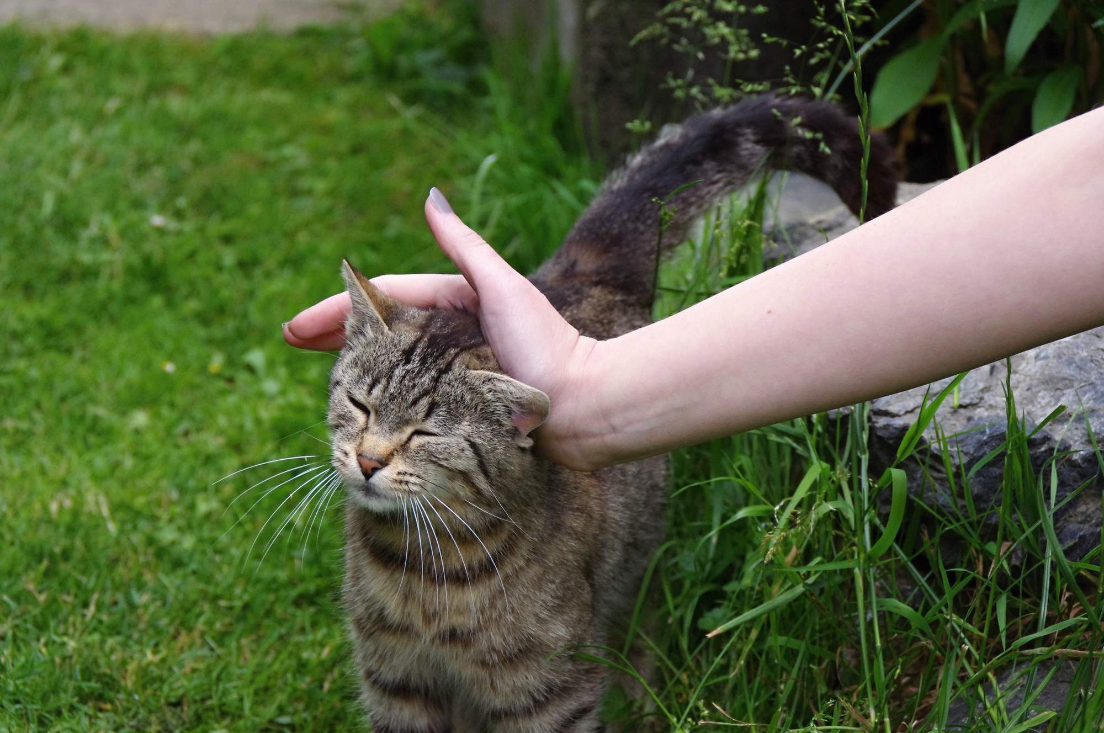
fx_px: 3583
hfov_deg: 17.5
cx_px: 552
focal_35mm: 117
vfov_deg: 11.7
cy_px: 366
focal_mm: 78
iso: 1600
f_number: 8
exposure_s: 1/800
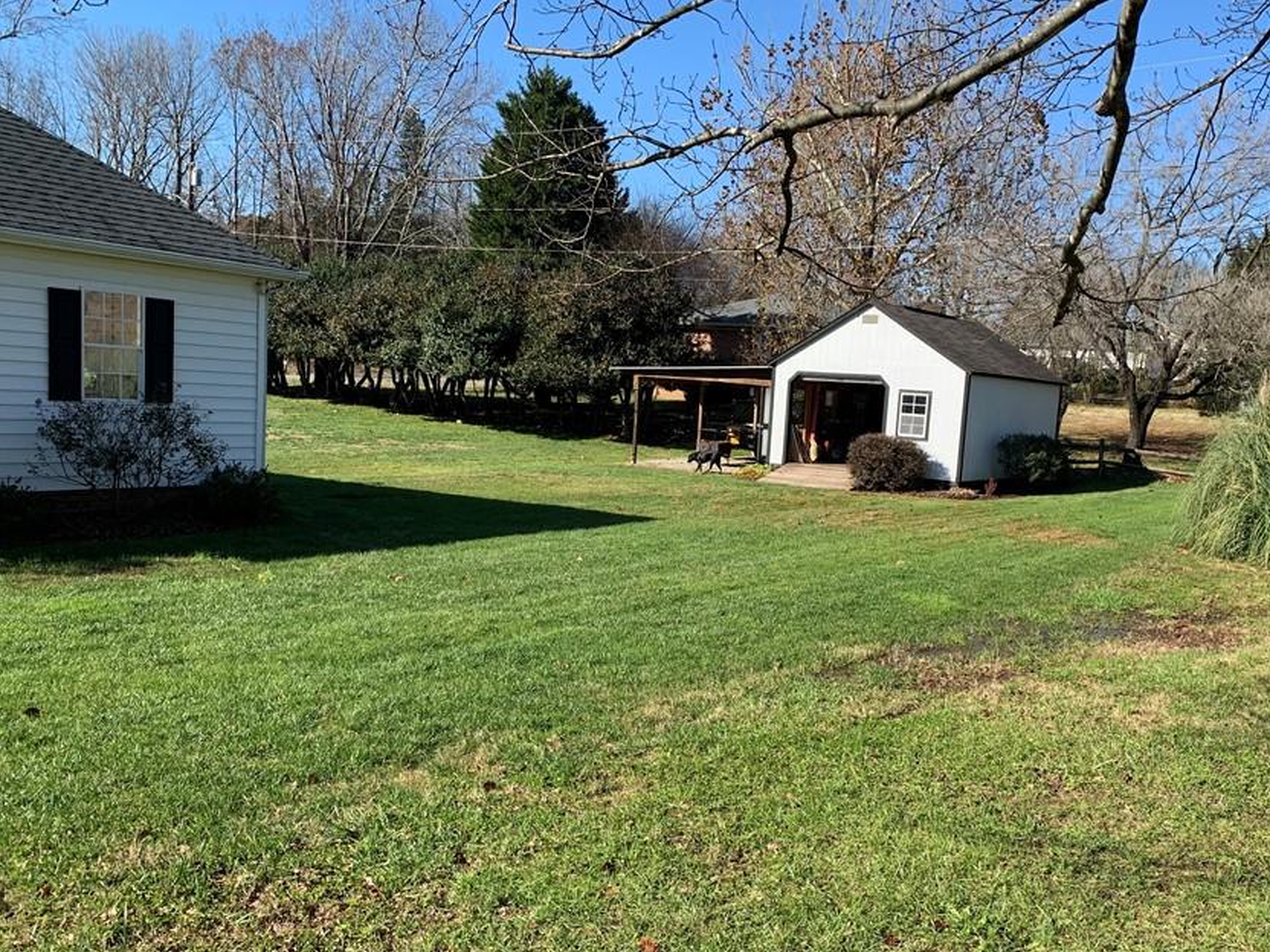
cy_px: 537
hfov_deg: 56.4
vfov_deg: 44.1
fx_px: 1174
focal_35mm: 32
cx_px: 756
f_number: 1.8
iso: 25
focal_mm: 4.25
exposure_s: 1/1205
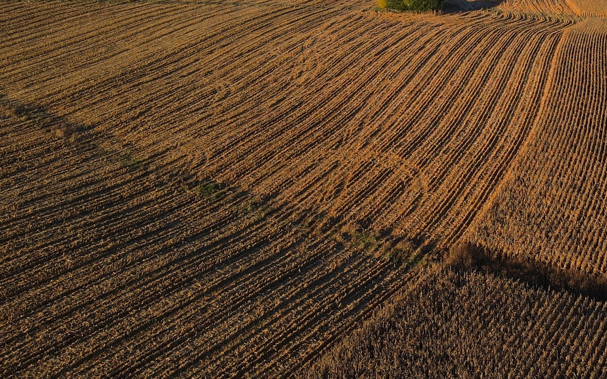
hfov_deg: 46.5
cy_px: 160
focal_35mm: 41
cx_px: 454
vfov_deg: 31.2
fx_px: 678
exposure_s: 1/500
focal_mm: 4.5
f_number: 2.8
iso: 100
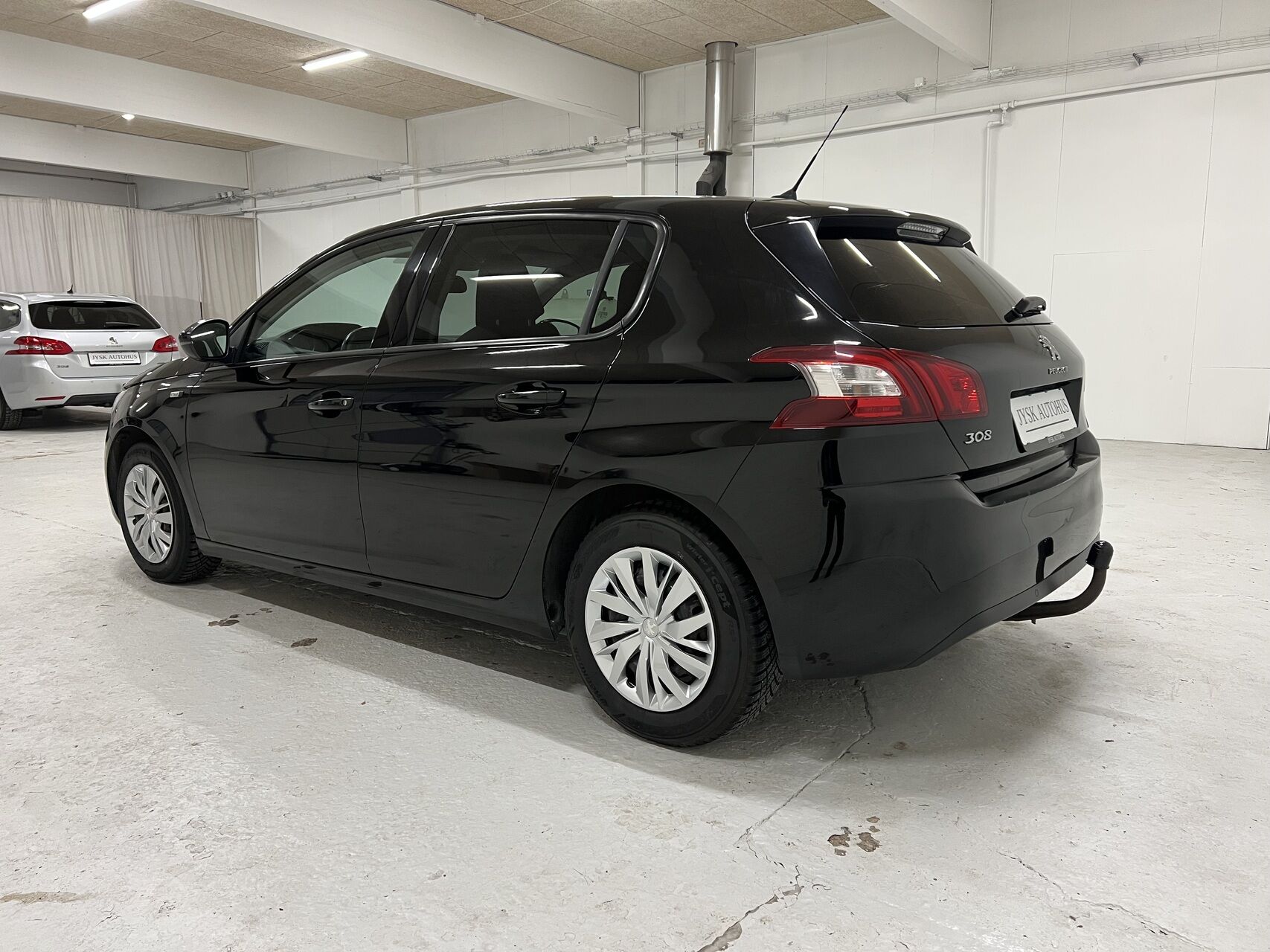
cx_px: 635
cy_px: 476
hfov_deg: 67.3
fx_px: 954
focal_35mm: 26
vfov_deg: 53.1
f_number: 1.5
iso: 100
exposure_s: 1/50
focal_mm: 5.7
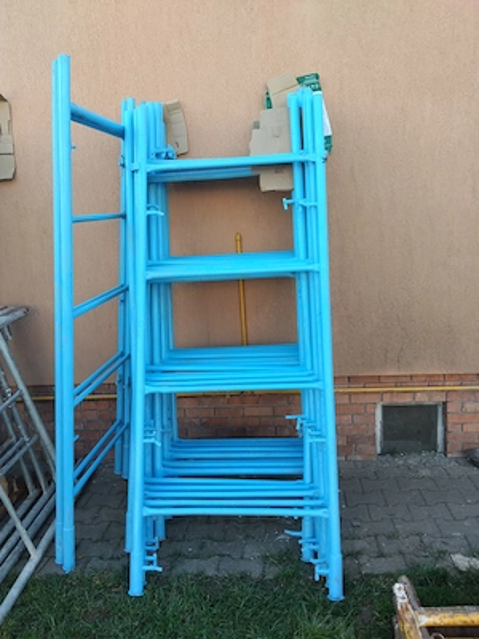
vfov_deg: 61.7
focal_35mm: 29
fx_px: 535
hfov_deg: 48.2
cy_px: 320
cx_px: 240
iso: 50
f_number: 1.8
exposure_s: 1/130
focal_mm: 4.22
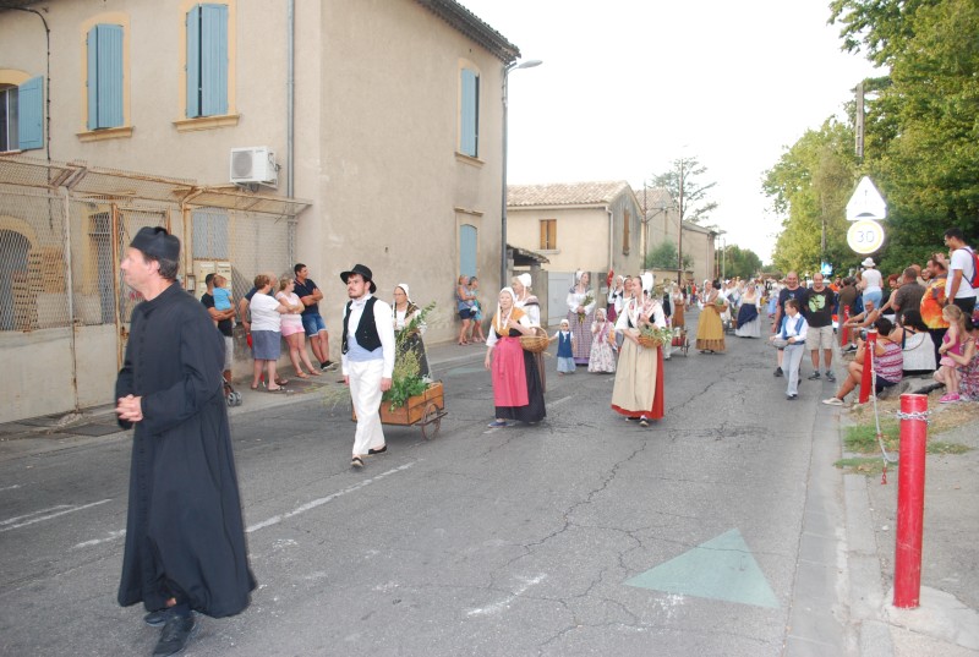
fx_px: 736
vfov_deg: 48.1
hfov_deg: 67.3
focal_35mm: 27
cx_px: 490
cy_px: 328
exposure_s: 1/60
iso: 400
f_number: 3.5
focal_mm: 18
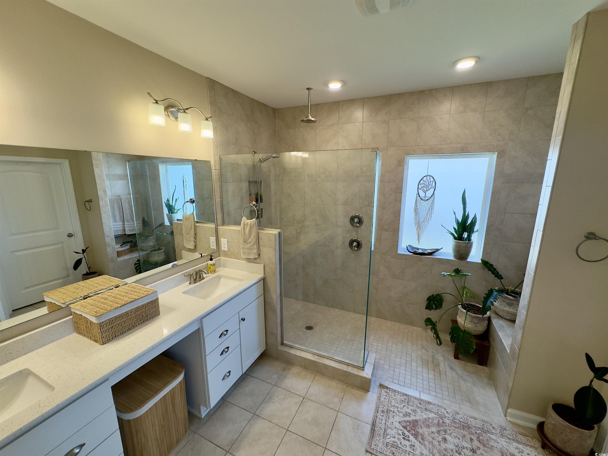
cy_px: 228
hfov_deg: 102.1
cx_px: 304
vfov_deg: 85.7
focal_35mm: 14
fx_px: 246
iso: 64
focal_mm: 2.22
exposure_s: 1/120
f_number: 2.2
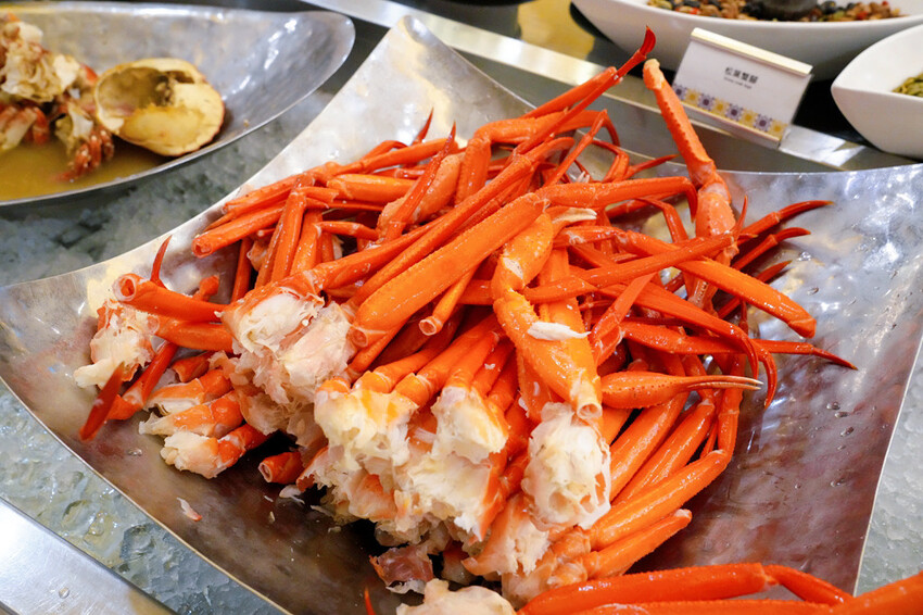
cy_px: 308
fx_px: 871
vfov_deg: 38.9
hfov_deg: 55.8
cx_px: 462
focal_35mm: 34
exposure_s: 1/125
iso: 6400
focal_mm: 34
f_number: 8
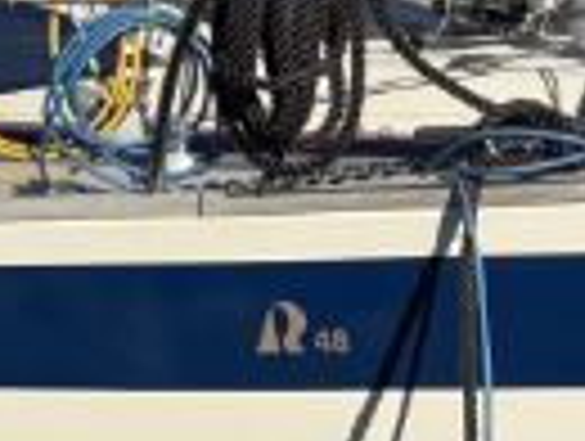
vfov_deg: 7.7
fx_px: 3251
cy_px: -14
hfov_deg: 9.4
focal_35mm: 192
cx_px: -702
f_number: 1.6
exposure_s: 1/7692
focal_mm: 6
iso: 50
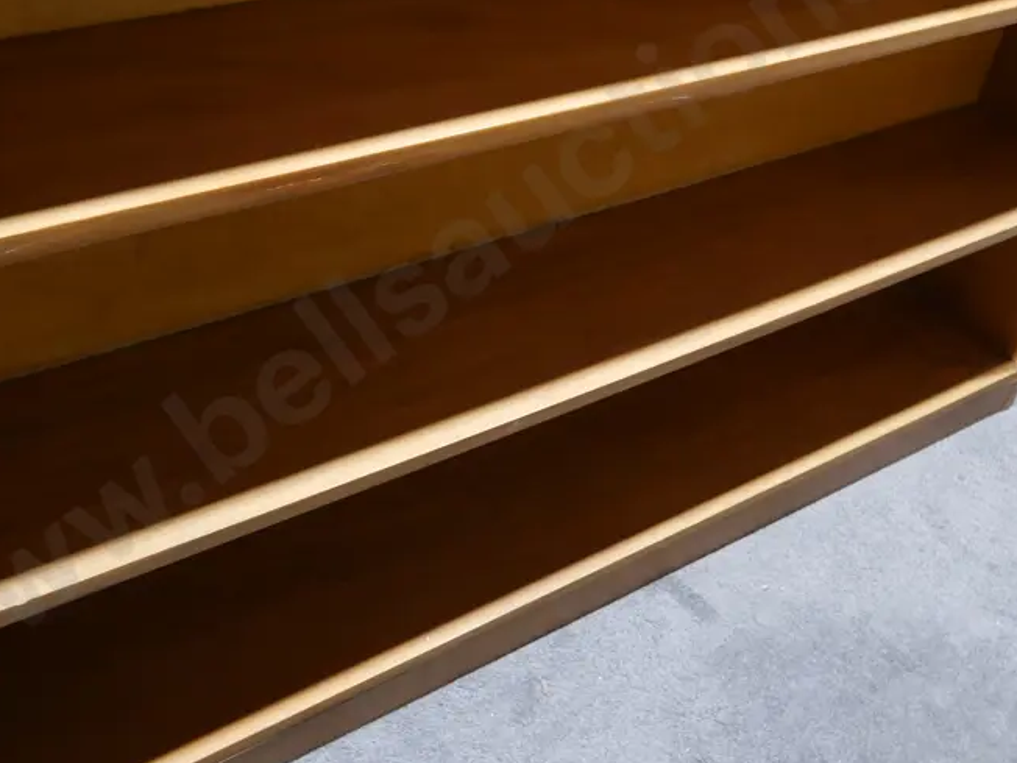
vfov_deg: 32.3
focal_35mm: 44
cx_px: 541
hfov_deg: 42.9
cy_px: 199
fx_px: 1293
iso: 800
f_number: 3.5
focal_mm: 14
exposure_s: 1/60
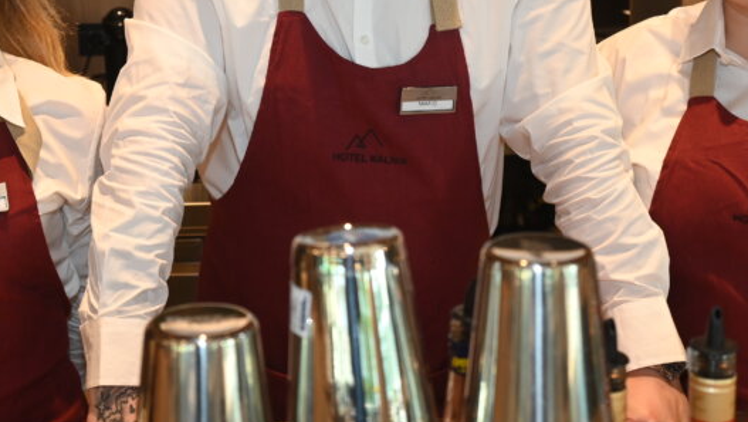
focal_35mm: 62
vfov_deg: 19.3
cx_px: 362
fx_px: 1231
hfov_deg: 33.8
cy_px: 94
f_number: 4.5
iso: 500
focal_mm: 30.5
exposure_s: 1/60
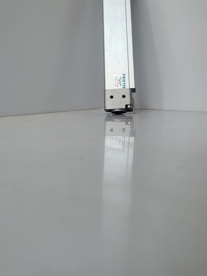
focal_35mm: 34
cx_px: 116
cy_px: 89
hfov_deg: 41.7
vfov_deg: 52.8
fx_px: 271
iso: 40
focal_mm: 5
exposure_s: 1/173
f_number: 1.8
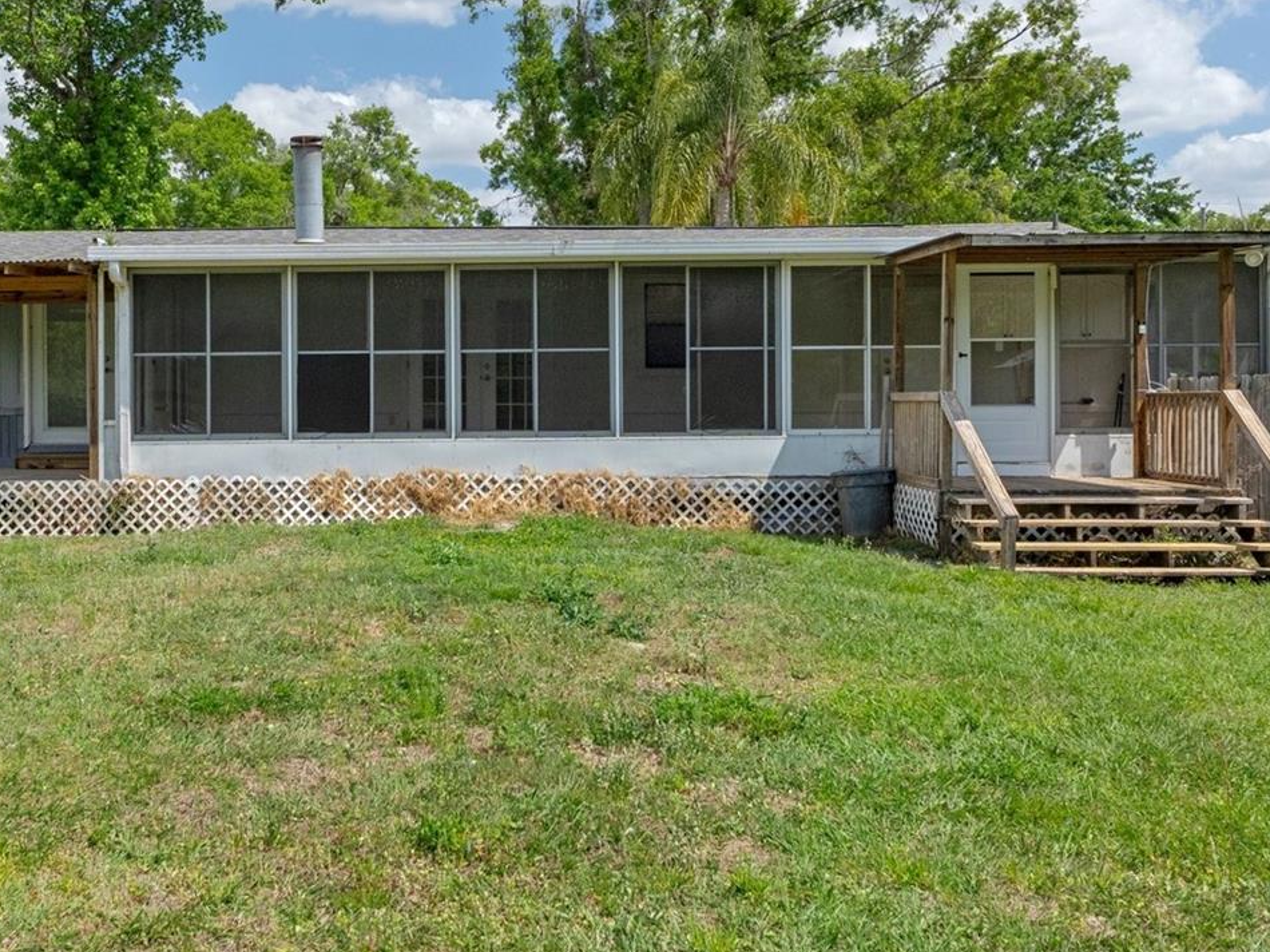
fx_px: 1247
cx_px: 480
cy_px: 325
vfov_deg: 41.3
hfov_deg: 53.4
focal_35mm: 34
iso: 800
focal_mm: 14
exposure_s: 1/500
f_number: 8
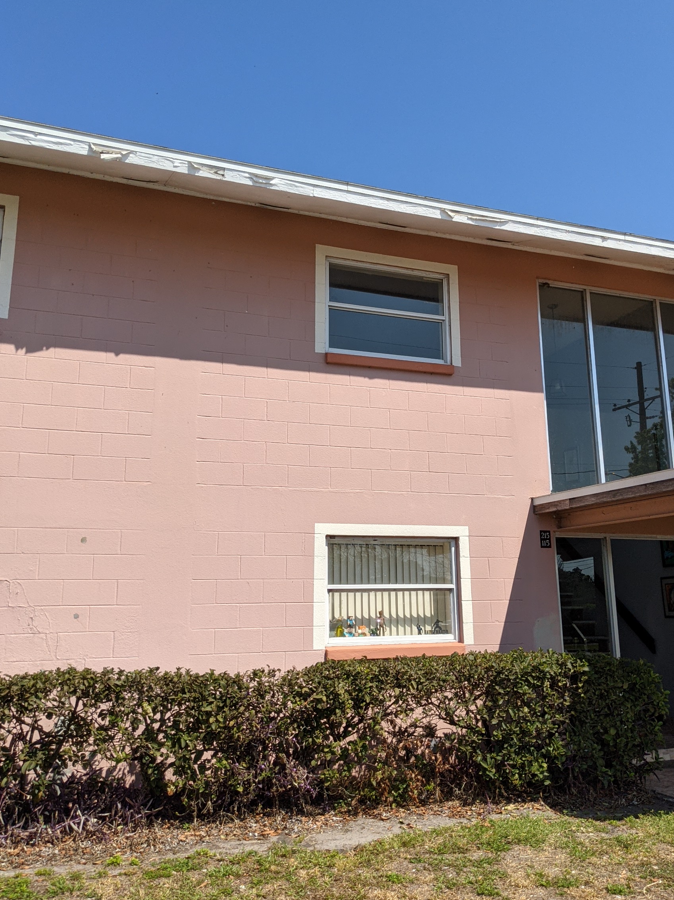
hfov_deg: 45.4
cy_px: 426
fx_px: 805
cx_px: 367
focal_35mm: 31
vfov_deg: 58.3
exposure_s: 1/3906
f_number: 1.73
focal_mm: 4.38
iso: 51
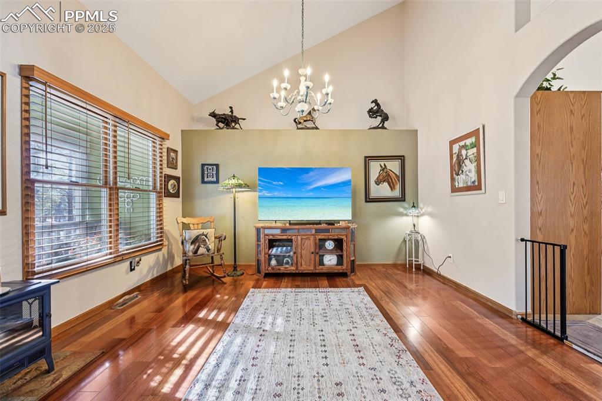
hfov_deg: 104.3
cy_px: 200
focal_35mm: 14
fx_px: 234
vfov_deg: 81.2
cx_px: 301
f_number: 8
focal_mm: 14
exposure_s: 1/4
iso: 400
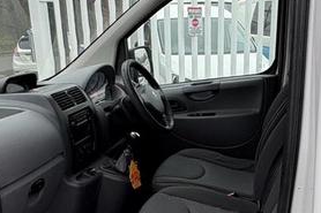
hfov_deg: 41.9
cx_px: 178
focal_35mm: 47
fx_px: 419
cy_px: 176
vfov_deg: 27.9
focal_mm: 2.22
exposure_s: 1/99
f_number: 2.2
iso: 50
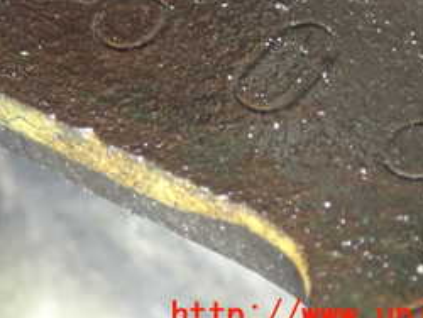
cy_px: -42
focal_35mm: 240
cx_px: 46
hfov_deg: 8.2
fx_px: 2936
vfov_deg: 6.2
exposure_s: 1/80
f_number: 4.9
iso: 800
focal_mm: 18
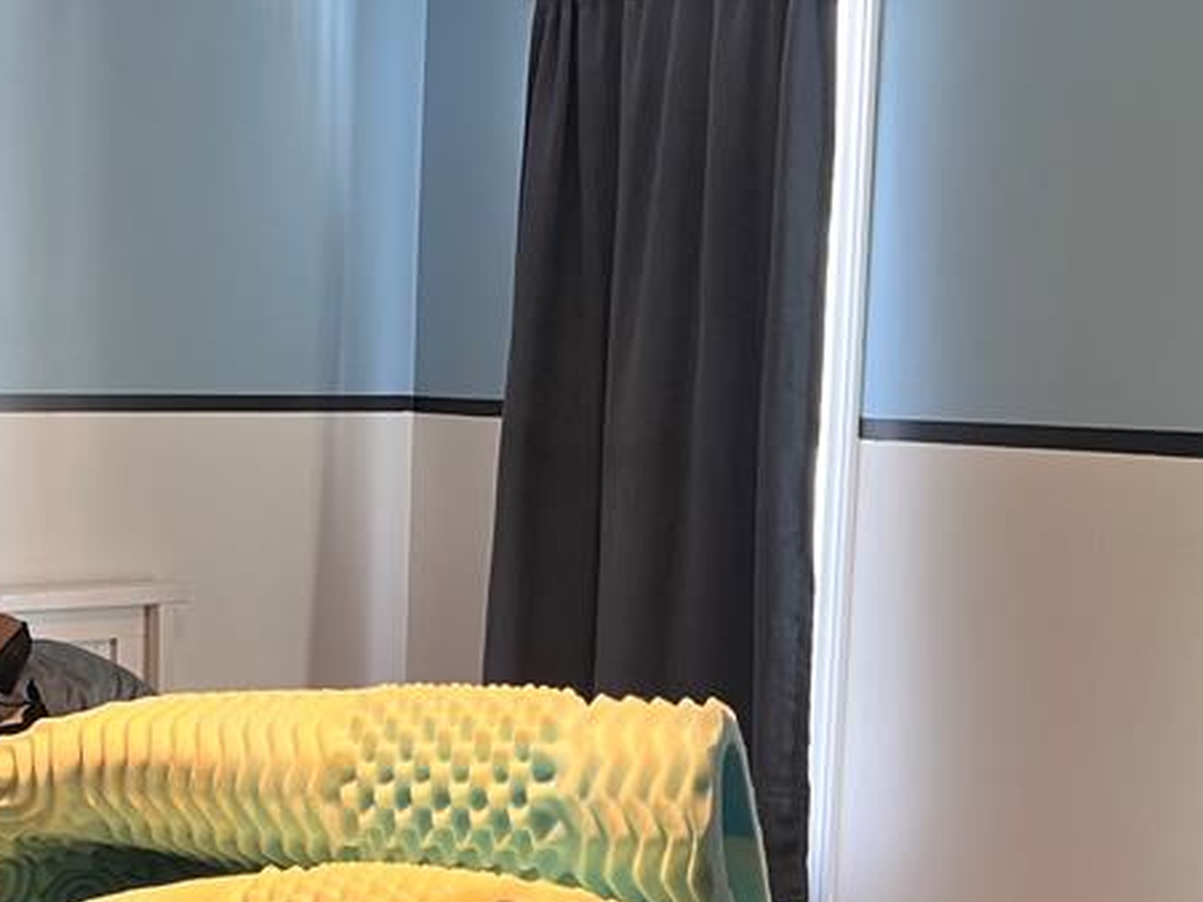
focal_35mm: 59
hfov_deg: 31.0
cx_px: 88
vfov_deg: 24.7
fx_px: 2050
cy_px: 552
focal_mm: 5.7
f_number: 1.5
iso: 160
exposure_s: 1/60
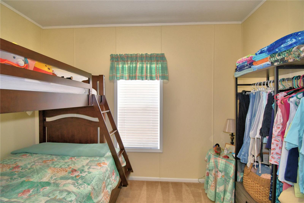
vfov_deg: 77.3
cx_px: 152
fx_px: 127
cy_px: 102
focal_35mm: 15
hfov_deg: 100.4
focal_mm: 10
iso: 200
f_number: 4.5
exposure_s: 1/40
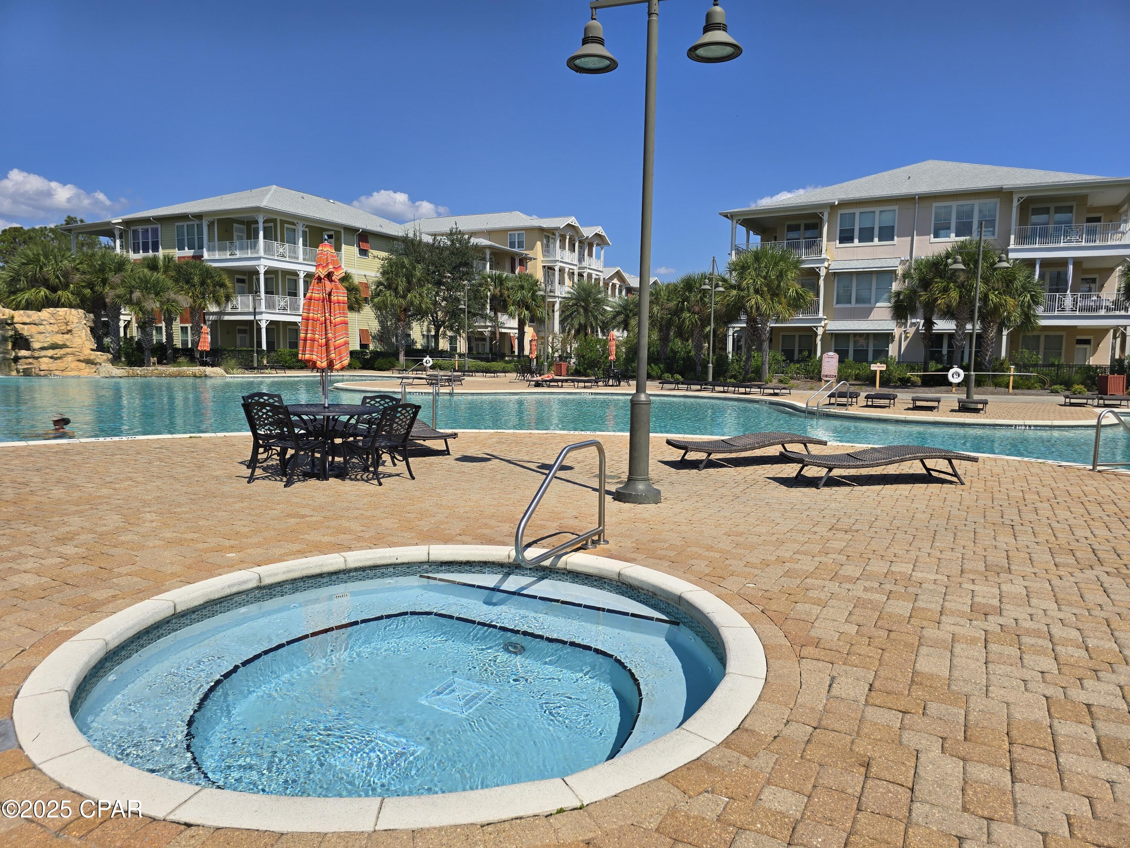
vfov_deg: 58.9
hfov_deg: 73.9
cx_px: 565
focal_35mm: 23
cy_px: 424
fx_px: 751
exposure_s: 1/1293
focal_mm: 6.3
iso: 12
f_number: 1.7
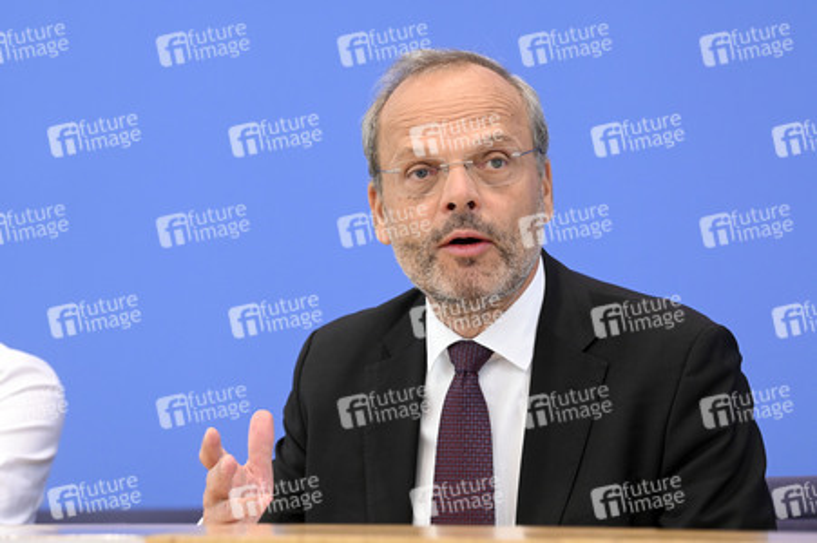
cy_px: 272
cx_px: 408
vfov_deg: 11.4
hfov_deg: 17.1
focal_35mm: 120
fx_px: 2721
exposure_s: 1/400
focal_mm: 120
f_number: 6.3
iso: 4000
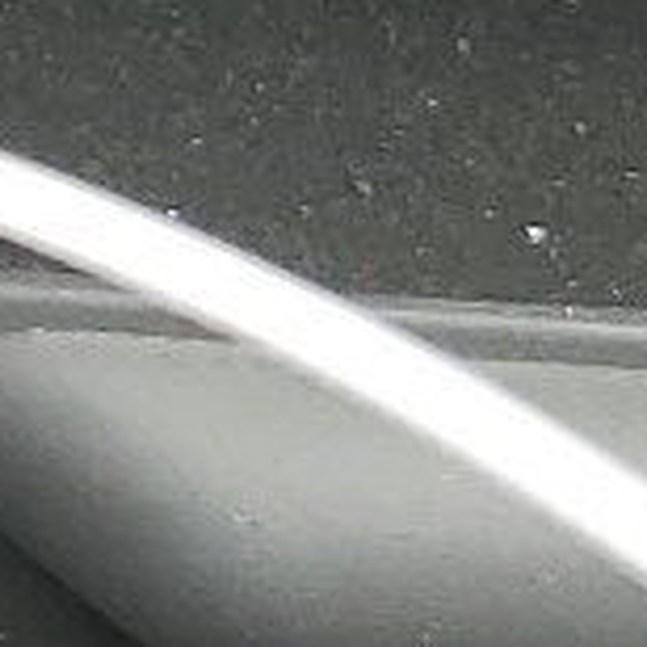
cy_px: -1491
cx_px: -1508
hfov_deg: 6.5
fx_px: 5033
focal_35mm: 238
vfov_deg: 6.5
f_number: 1.5
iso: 50
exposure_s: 1/185
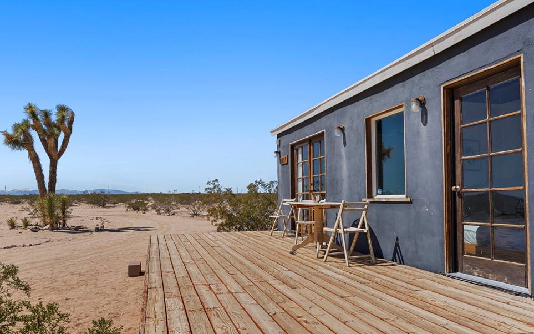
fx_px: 378
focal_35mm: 26
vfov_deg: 47.6
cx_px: 257
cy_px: 176
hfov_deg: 70.4
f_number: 11
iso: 400
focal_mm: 24
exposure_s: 1/1000
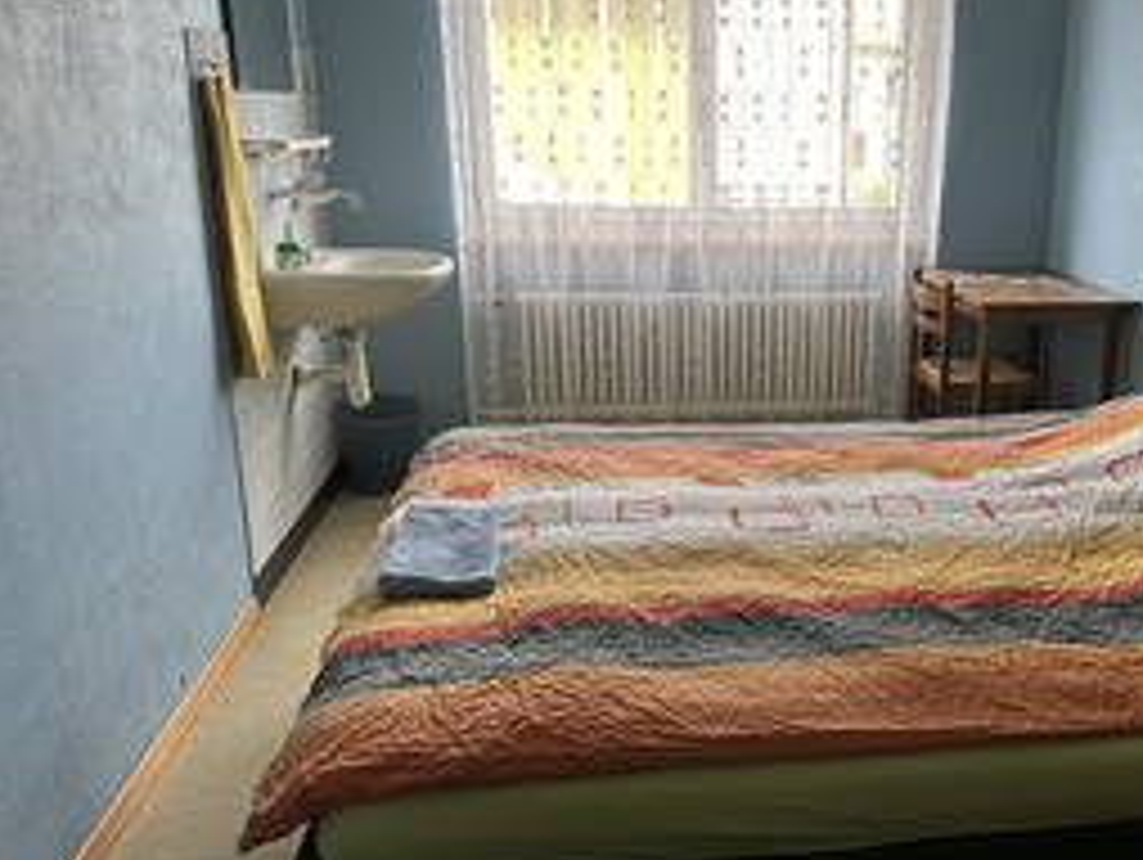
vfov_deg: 41.9
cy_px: 446
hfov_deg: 52.5
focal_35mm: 34
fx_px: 1124
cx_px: 792
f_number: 1.78
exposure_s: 1/121
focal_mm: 6.86
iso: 200
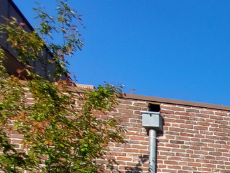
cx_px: 375
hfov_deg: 25.6
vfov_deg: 24.3
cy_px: 267
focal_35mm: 45
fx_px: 299
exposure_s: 1/1686
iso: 50
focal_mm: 1.74
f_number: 2.2
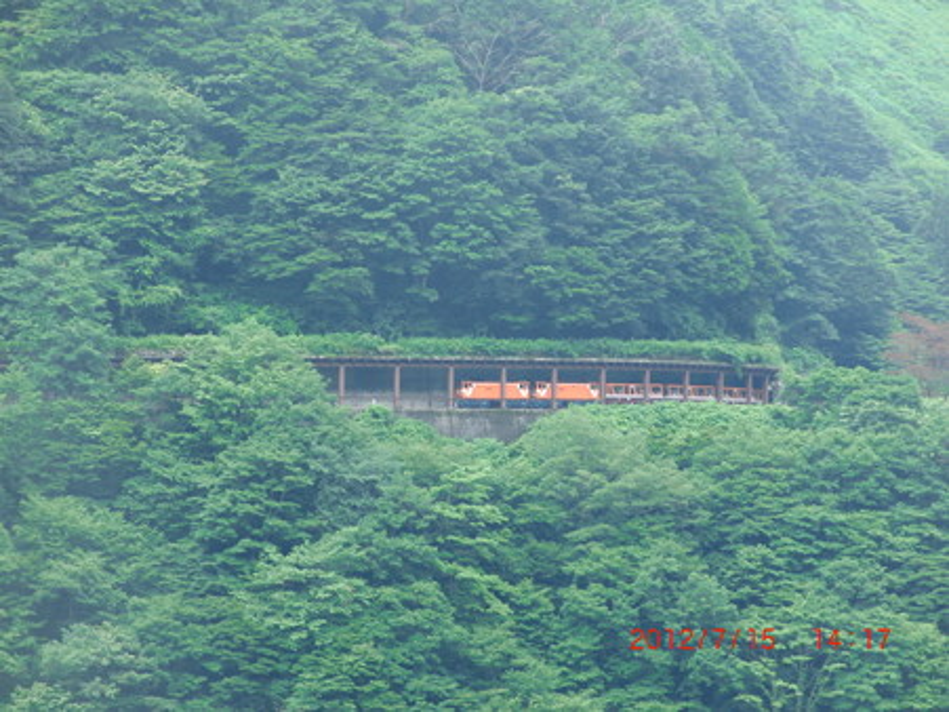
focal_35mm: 185
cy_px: 356
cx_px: 474
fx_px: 5070
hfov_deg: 10.7
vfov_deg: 8.0
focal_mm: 32.1
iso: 100
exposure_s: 1/100
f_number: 4.5
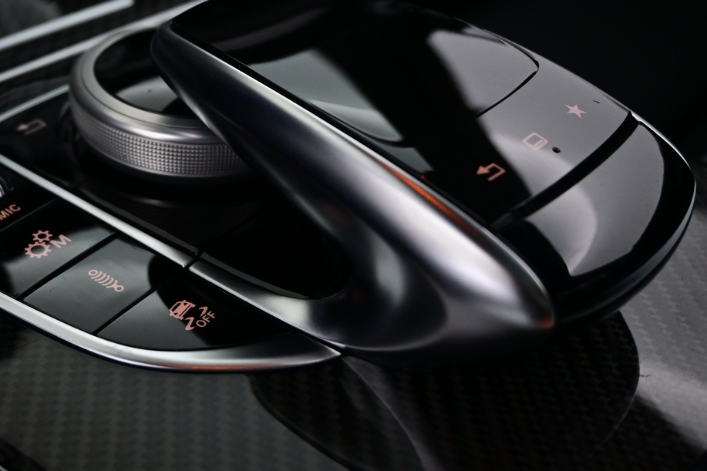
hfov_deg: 37.0
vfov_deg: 25.2
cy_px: 125
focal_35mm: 53
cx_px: 217
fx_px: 1041
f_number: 3.8
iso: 800
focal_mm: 20
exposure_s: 1/30
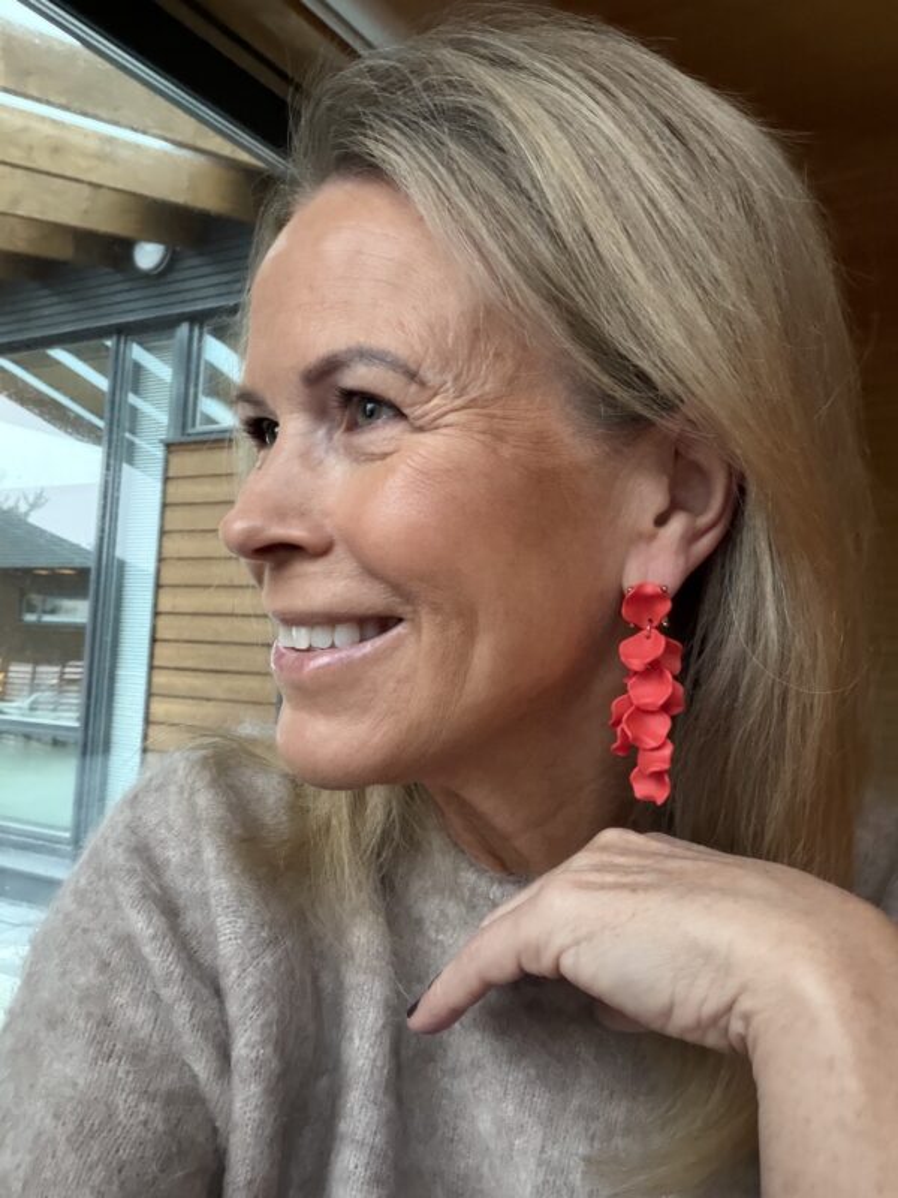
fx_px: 1038
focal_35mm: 30
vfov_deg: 60.0
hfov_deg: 46.8
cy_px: 599
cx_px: 449
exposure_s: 1/30
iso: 640
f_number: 1.9
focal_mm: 2.71
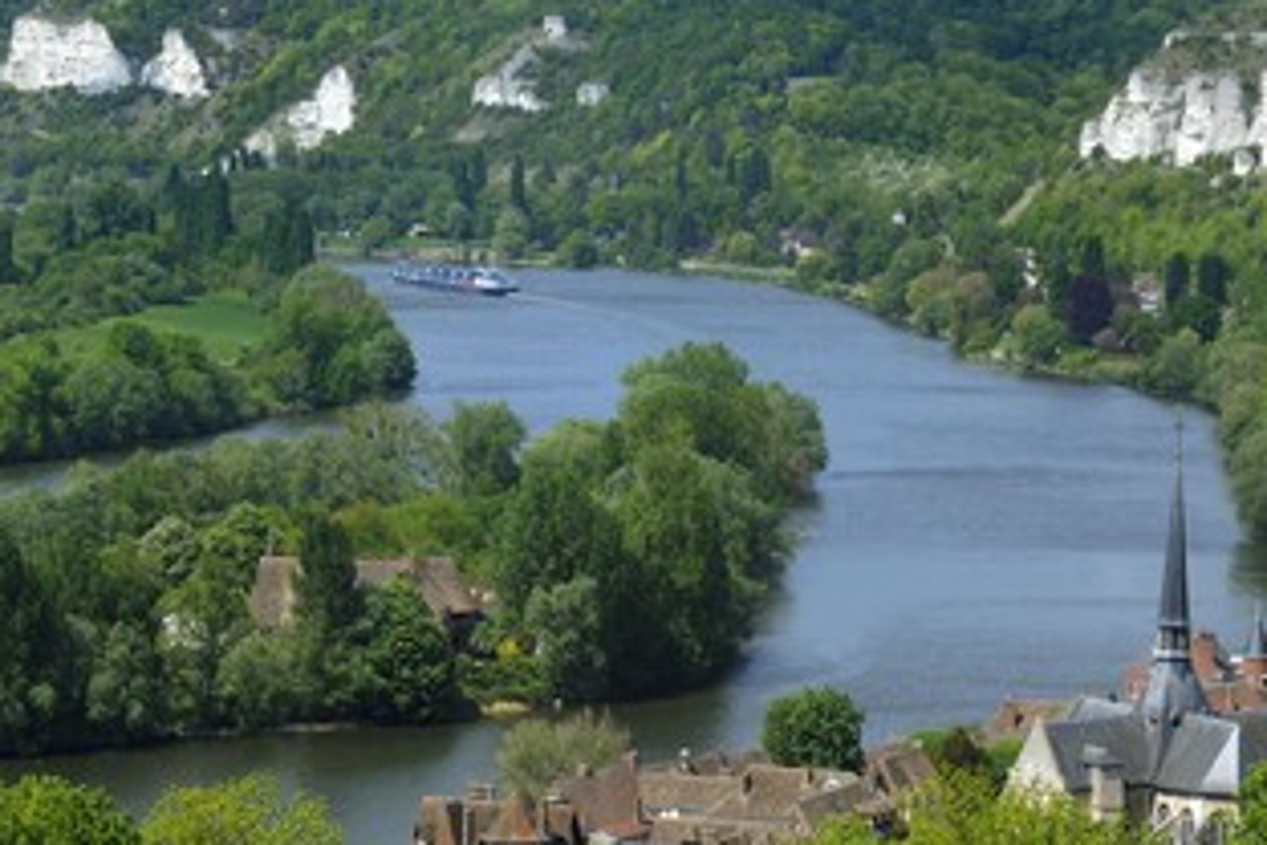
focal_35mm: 175
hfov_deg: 11.7
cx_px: 646
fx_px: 6159
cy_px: 520
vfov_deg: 7.8
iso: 200
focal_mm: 130
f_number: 11
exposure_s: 1/200
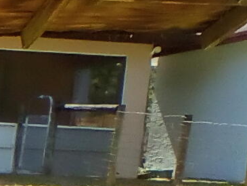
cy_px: 334
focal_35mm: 136
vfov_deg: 10.3
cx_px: -288
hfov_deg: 12.3
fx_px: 971
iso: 102
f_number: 2.4
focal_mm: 2.38
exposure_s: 1/414
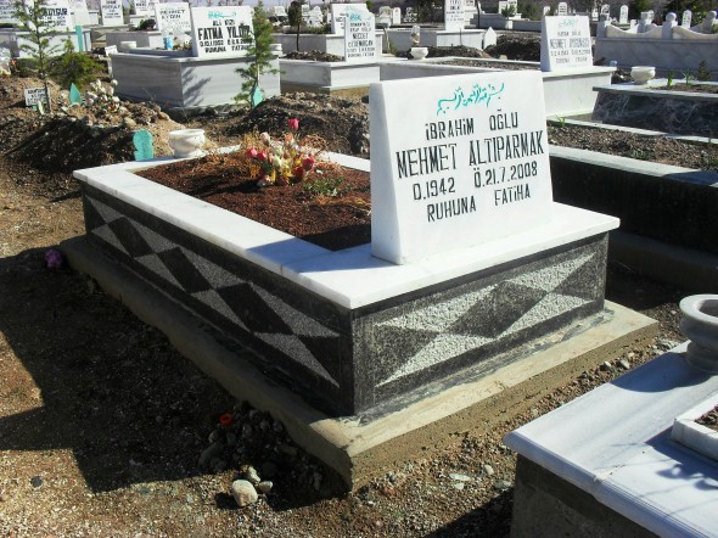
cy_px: 269
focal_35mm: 35
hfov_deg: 52.6
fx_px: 726
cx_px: 359
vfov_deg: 40.7
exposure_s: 1/350
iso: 100
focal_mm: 6.3
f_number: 8.4
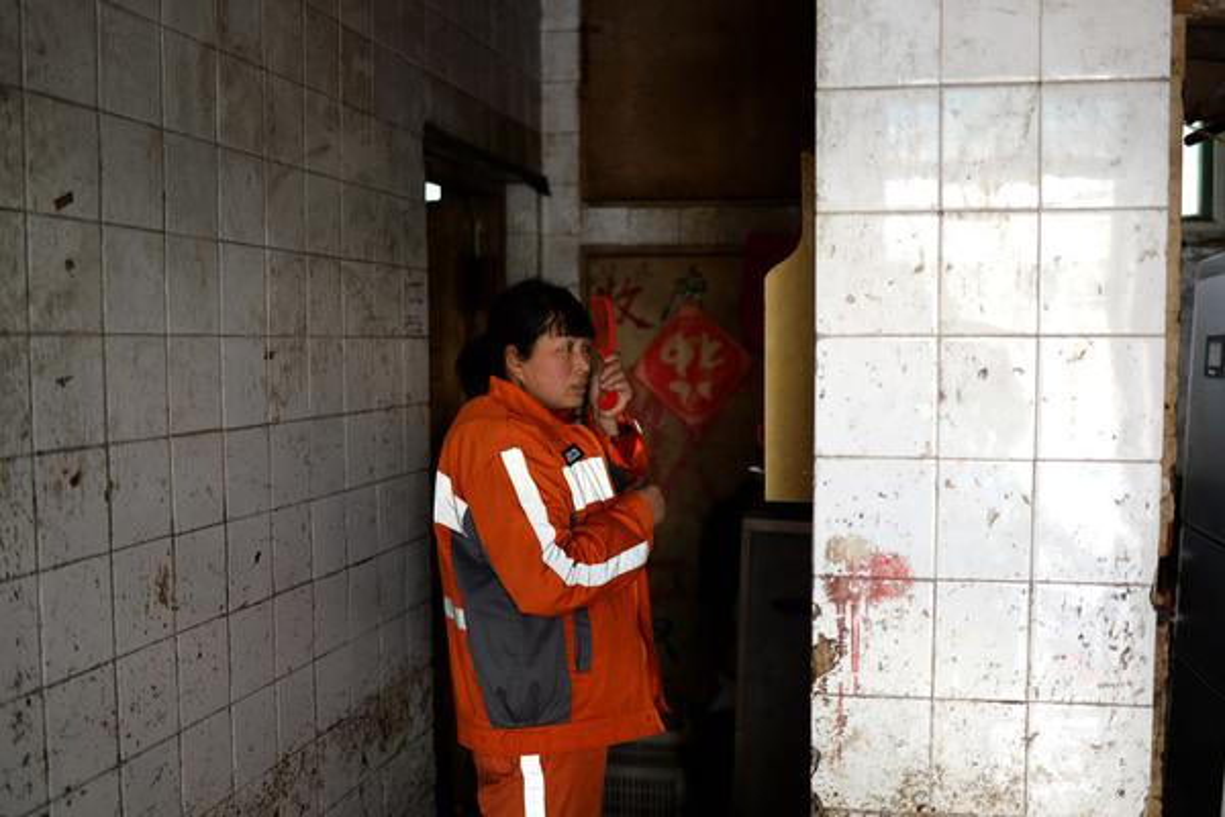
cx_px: 612
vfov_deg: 37.9
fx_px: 1191
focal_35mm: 35
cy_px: 408
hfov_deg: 54.4
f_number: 1.8
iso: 640
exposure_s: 1/250
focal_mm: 35
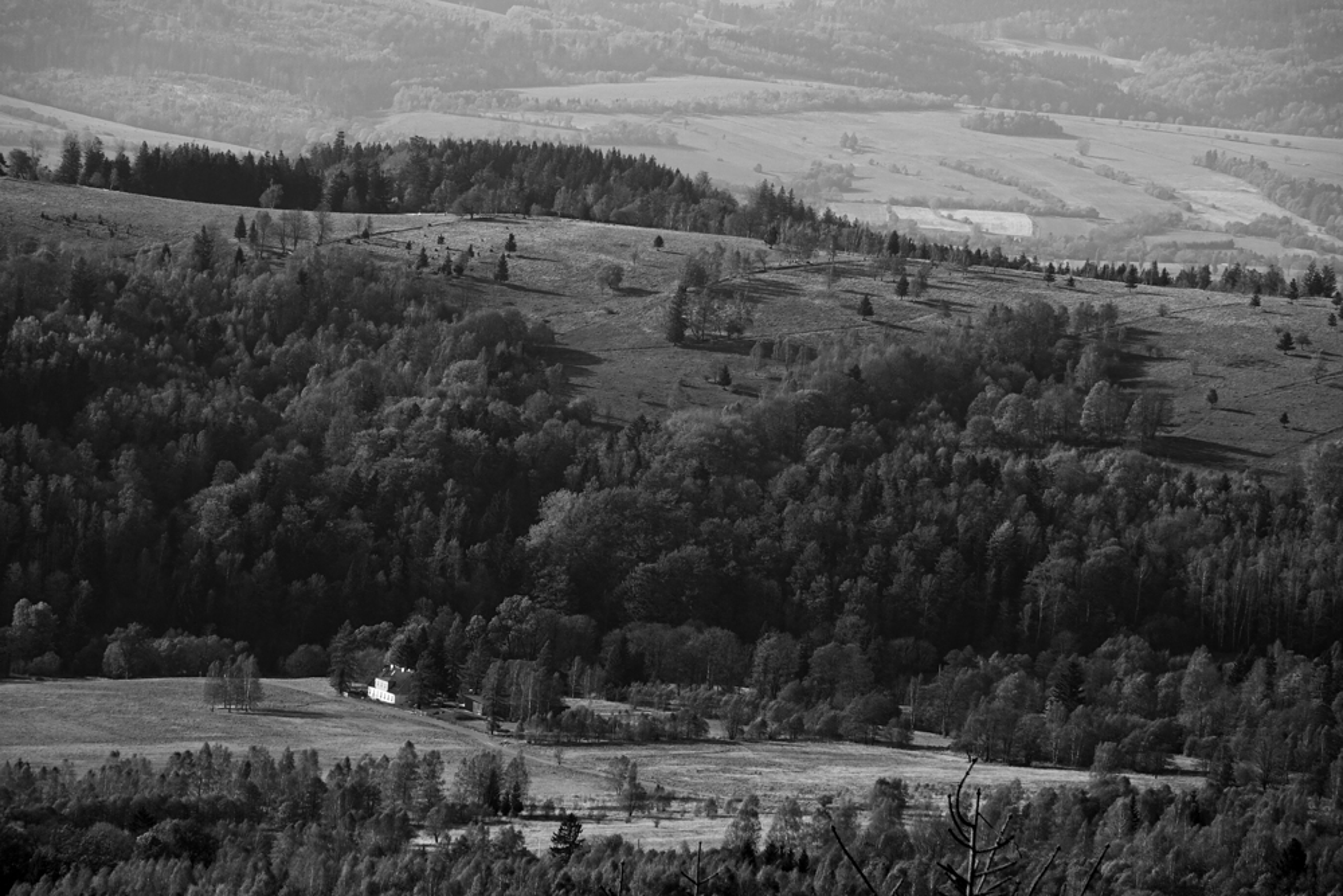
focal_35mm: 200
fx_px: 7462
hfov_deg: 10.3
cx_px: 672
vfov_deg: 6.9
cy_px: 448
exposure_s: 1/200
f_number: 9
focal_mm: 72
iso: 125
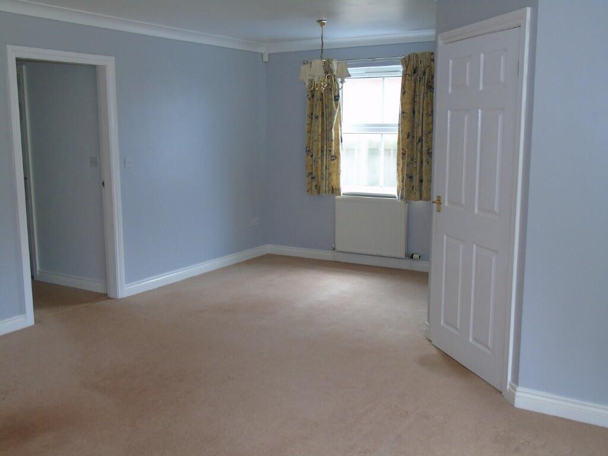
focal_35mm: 34
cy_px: 228
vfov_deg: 41.8
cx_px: 304
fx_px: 597
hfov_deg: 54.0
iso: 200
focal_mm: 6.1
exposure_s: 1/40
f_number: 3.8
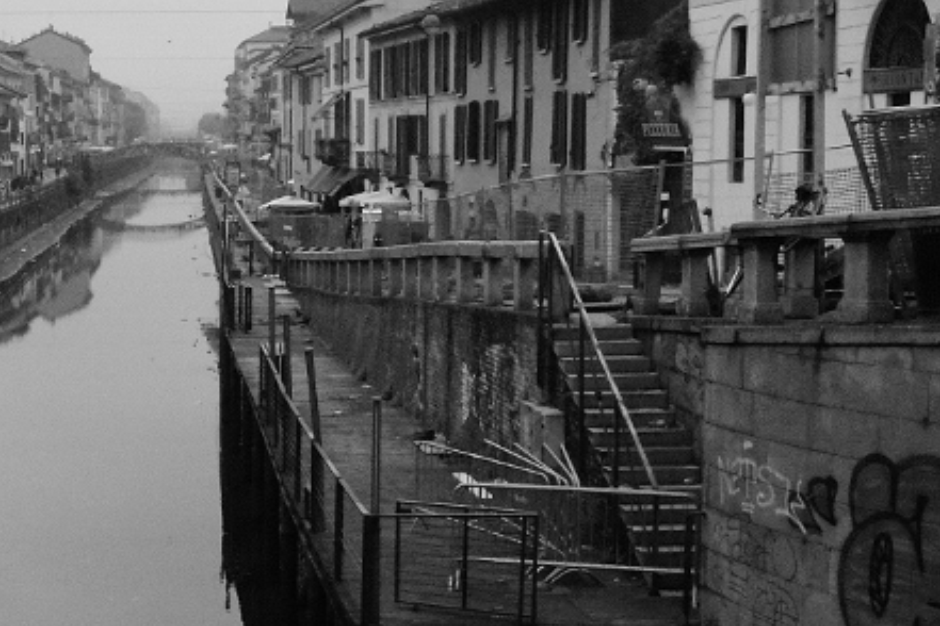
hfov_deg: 25.7
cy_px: 346
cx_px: -77
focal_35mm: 73
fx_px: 1910
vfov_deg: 18.6
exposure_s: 1/1250
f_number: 16
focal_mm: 21
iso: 6400
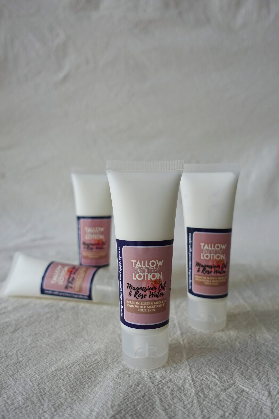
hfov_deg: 49.6
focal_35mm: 26
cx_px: 140
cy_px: 210
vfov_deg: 69.4
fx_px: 302
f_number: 2.2
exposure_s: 1/30
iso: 250
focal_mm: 10.31
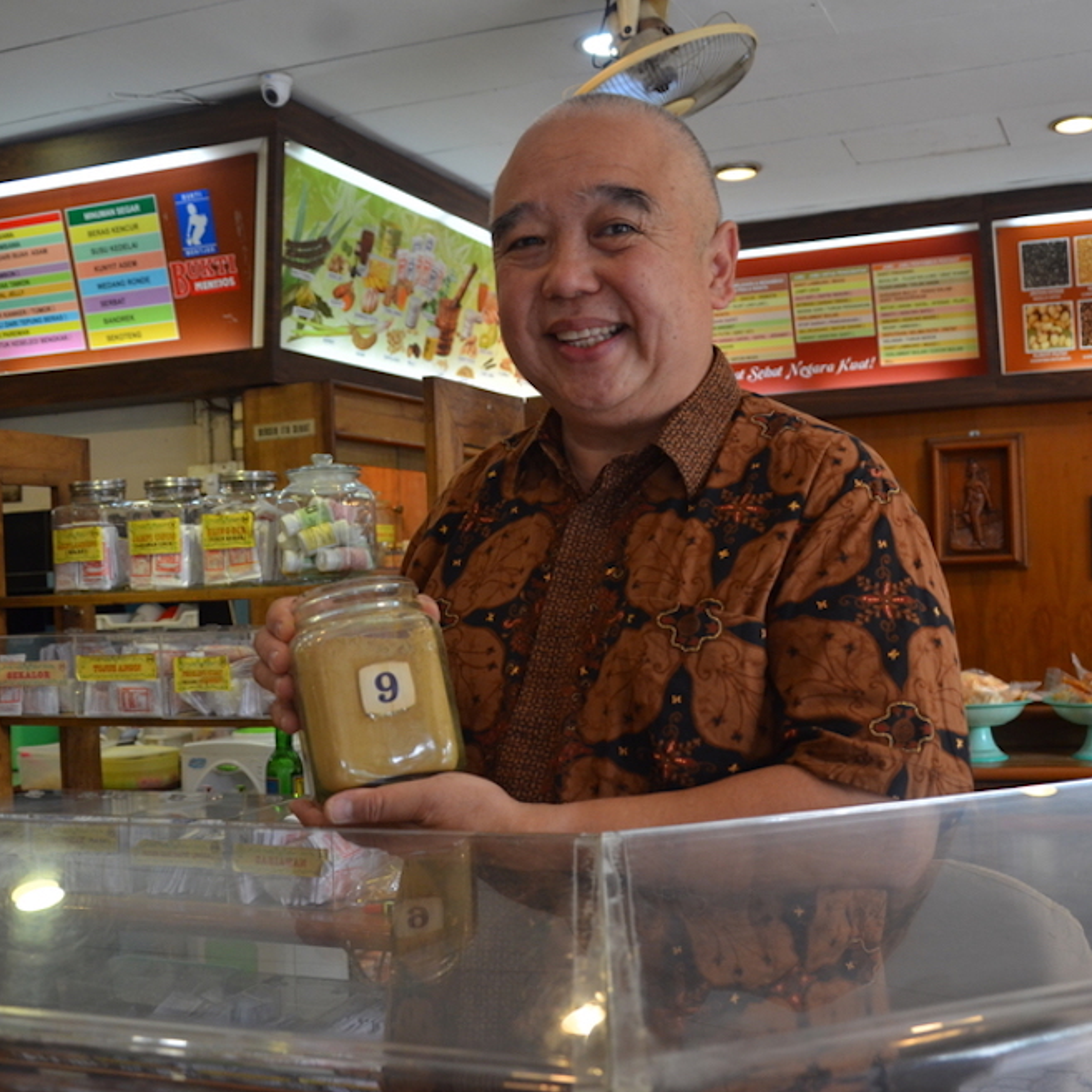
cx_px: 618
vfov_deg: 41.3
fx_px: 1451
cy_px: 544
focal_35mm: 41
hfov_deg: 41.2
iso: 560
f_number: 4
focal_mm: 21
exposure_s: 1/60
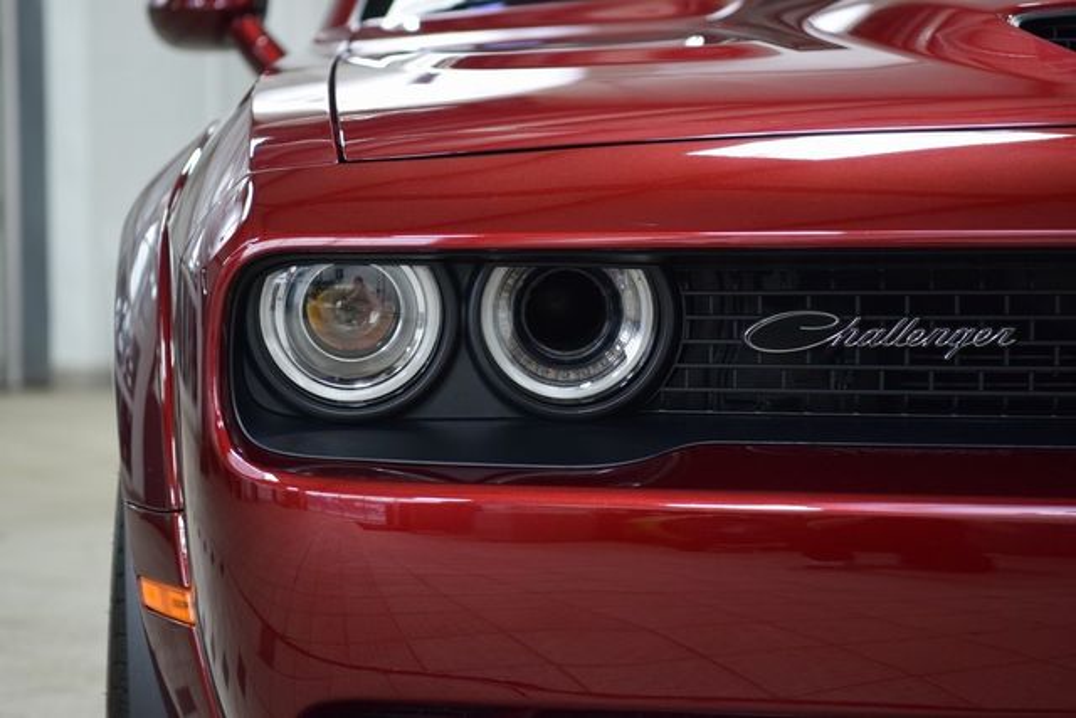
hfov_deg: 19.5
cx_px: 538
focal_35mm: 105
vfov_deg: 13.0
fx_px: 3139
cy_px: 359
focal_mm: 70
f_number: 2.8
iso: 1600
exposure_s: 1/125
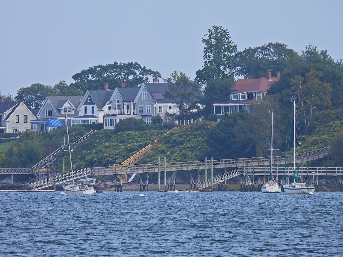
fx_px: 7927
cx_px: 172
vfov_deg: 1.9
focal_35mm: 800
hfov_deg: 2.5
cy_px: 128
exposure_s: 1/500
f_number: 5.6
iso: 100
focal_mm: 143
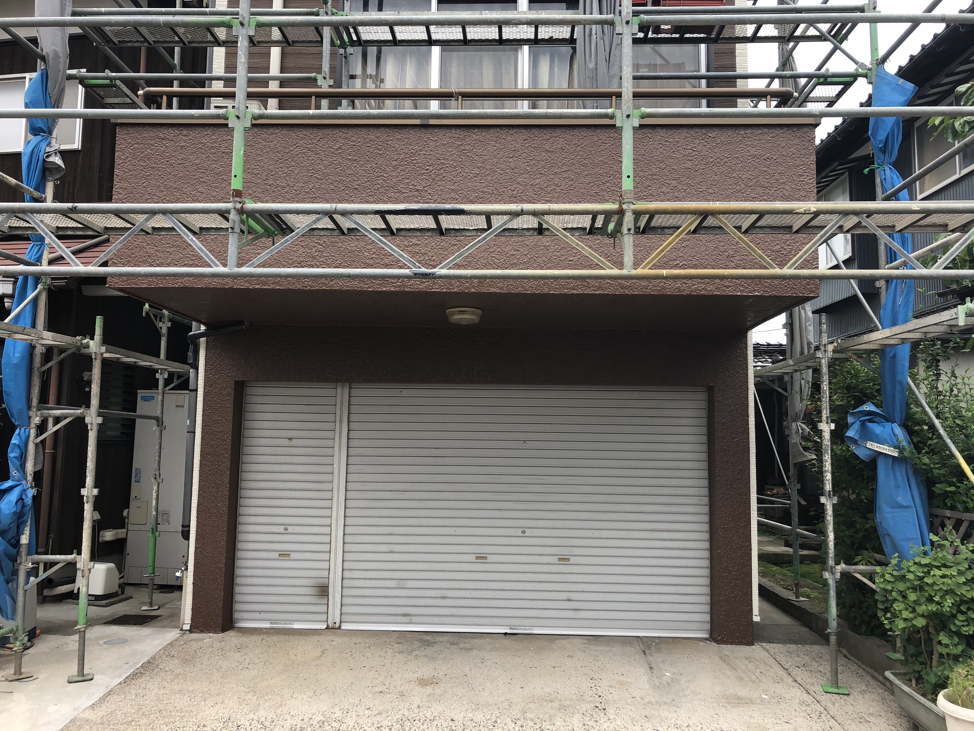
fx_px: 788
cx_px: 487
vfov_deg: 49.7
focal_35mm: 28
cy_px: 366
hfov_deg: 63.4
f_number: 1.8
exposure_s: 1/337
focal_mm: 4
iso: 20
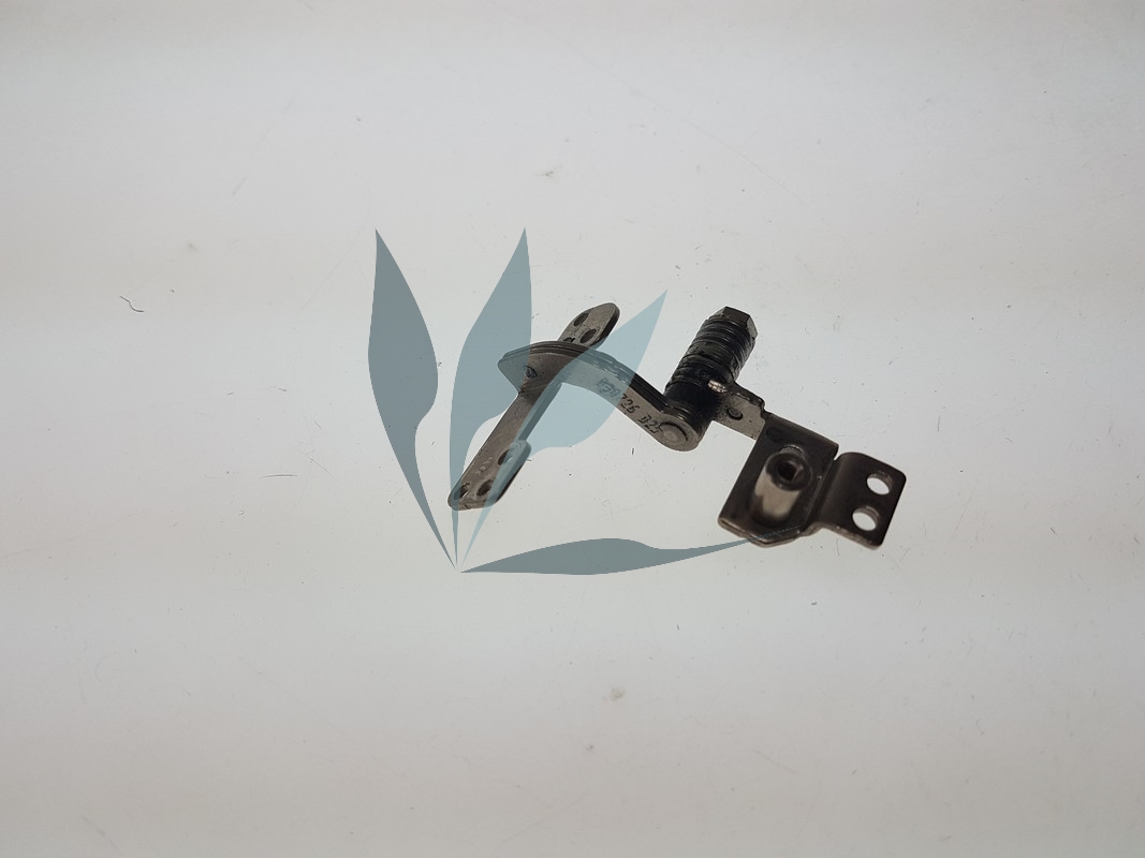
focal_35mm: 26
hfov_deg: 67.3
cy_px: 429
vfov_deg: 53.1
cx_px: 572
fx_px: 860
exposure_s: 1/465
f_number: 1.7
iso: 40
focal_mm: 4.2
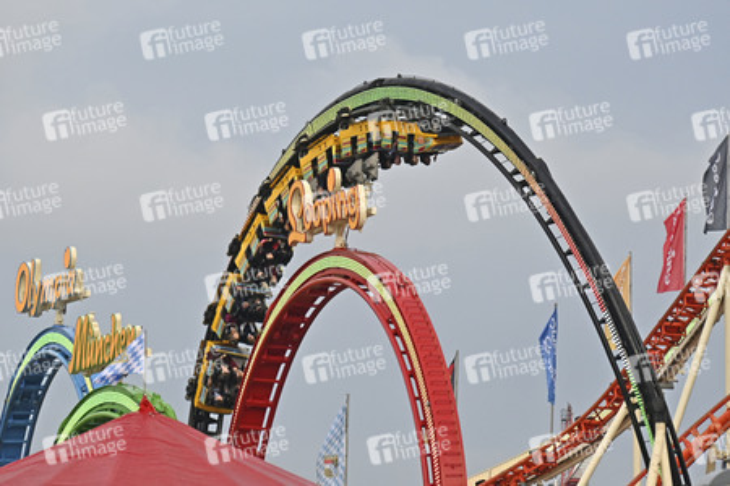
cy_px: 243
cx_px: 365
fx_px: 6083
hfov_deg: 6.9
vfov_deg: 4.6
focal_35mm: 300
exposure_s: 1/500
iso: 500
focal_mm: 200
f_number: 6.3
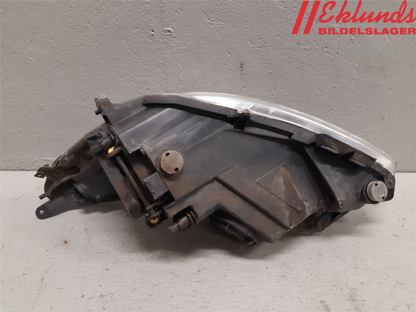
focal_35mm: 26
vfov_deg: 53.1
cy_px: 156
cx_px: 208
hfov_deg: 67.3
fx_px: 312
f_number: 1.7
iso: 160
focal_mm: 3.93
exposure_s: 1/50
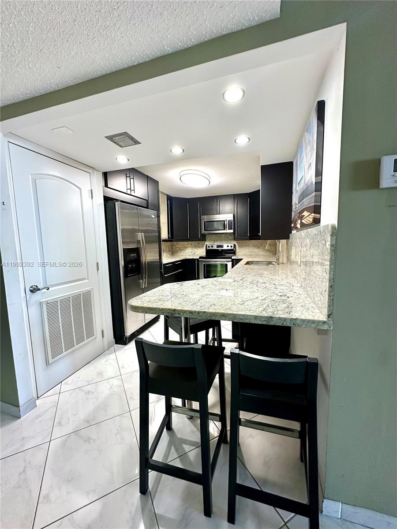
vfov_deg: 102.1
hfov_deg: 85.7
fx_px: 214
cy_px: 264
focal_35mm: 14
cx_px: 198
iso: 160
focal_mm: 2.22
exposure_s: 1/60
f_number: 2.2
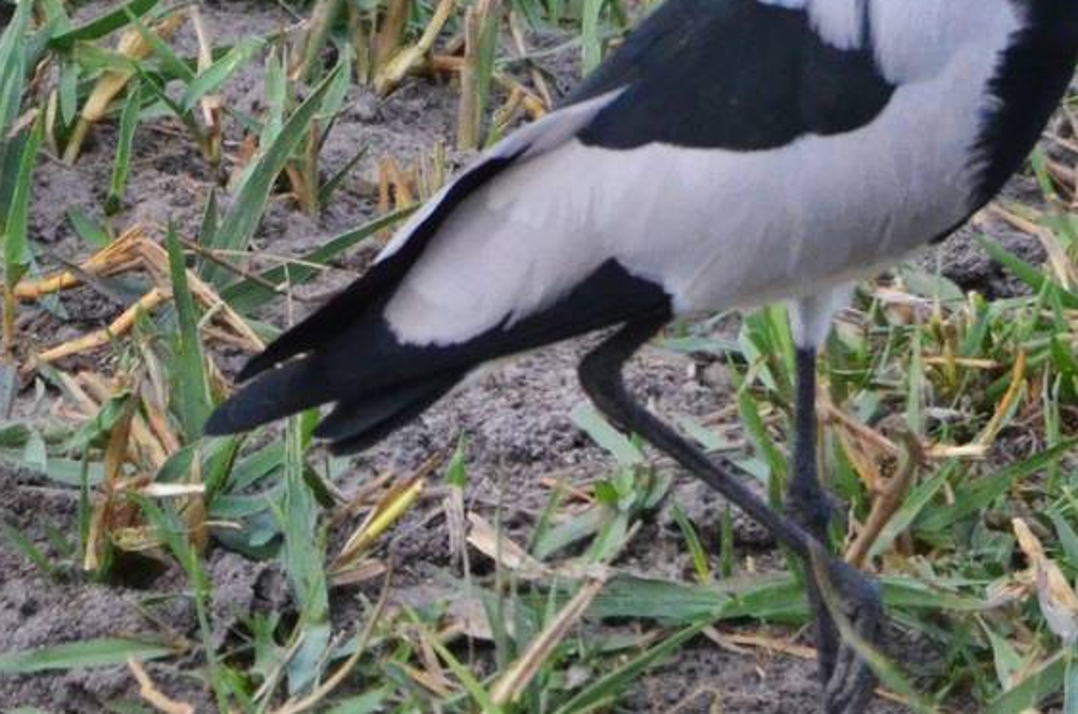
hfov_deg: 1.0
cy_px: 144
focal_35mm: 2136
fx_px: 63817
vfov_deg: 0.6
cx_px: 1001
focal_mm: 500
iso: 2500
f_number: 10
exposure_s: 1/1600
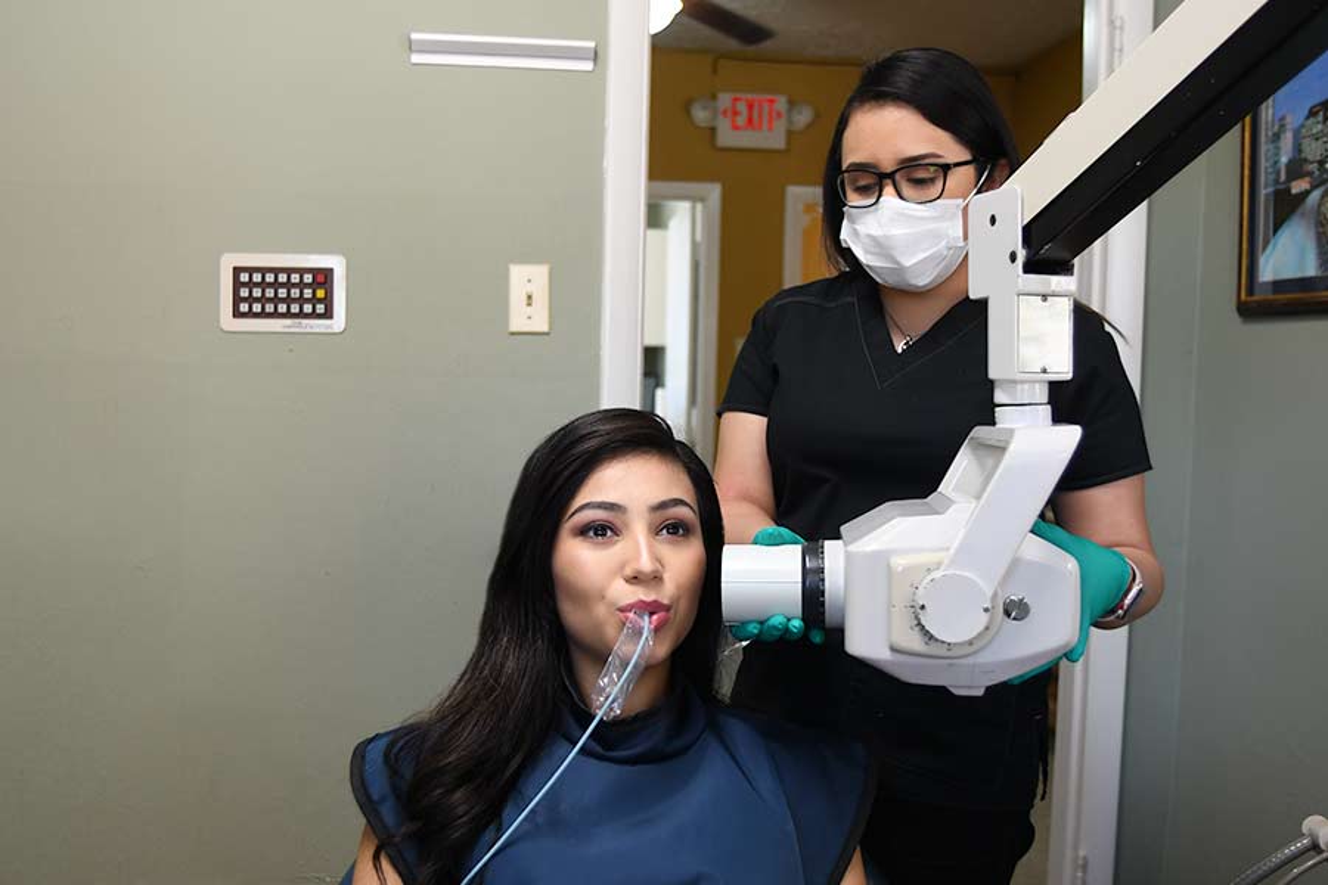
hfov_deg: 84.0
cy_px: 442
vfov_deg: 61.9
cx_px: 664
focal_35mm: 20
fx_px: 738
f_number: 2.8
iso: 640
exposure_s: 1/125
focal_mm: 20
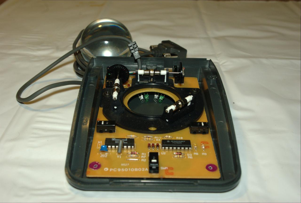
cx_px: 150
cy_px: 102
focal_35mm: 46
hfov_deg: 42.7
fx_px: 386
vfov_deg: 29.4
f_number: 9.5
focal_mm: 30.63
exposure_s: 1/45
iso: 800
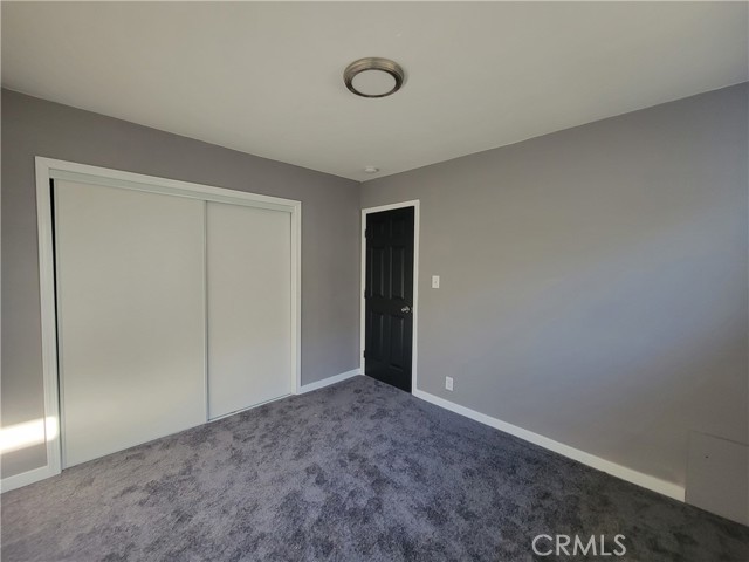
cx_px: 374
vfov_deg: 89.9
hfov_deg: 106.2
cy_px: 281
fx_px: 281
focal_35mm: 13
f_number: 2.2
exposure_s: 1/60
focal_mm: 2.2
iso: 200
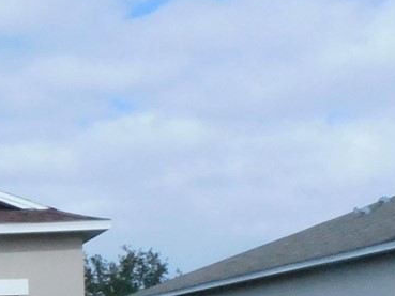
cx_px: -389
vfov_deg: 13.9
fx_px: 1187
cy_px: 323
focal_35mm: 104
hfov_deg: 15.3
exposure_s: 1/1250
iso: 400
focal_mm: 4.3
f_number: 7.6
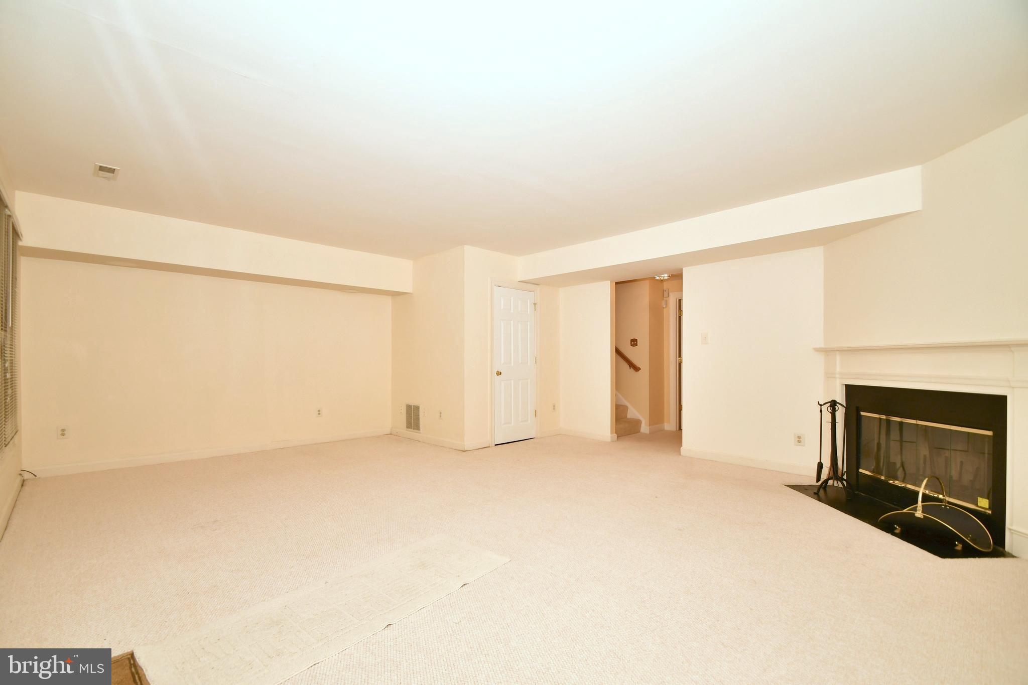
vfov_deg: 77.3
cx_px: 514
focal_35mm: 15
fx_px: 428
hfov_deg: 100.4
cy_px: 342
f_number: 5.6
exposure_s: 1/125
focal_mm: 10
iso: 320
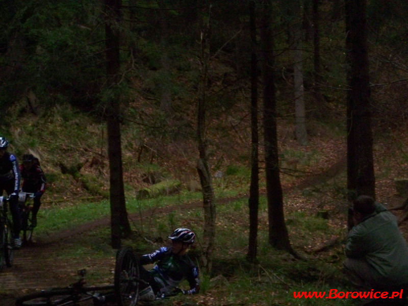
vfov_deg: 12.7
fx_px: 1379
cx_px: 204
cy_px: 153
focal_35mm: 117
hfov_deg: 16.8
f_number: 4.4
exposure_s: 1/125
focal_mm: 19.2
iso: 400
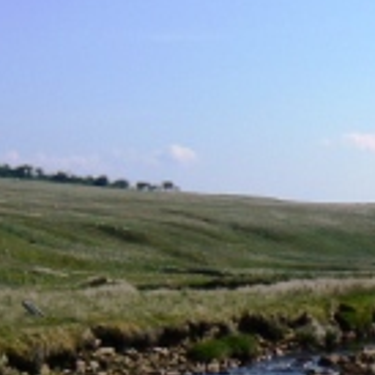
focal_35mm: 100
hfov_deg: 16.7
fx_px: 1226
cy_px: 252
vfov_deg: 17.3
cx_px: 435
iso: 80
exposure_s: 1/500
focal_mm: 6
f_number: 8
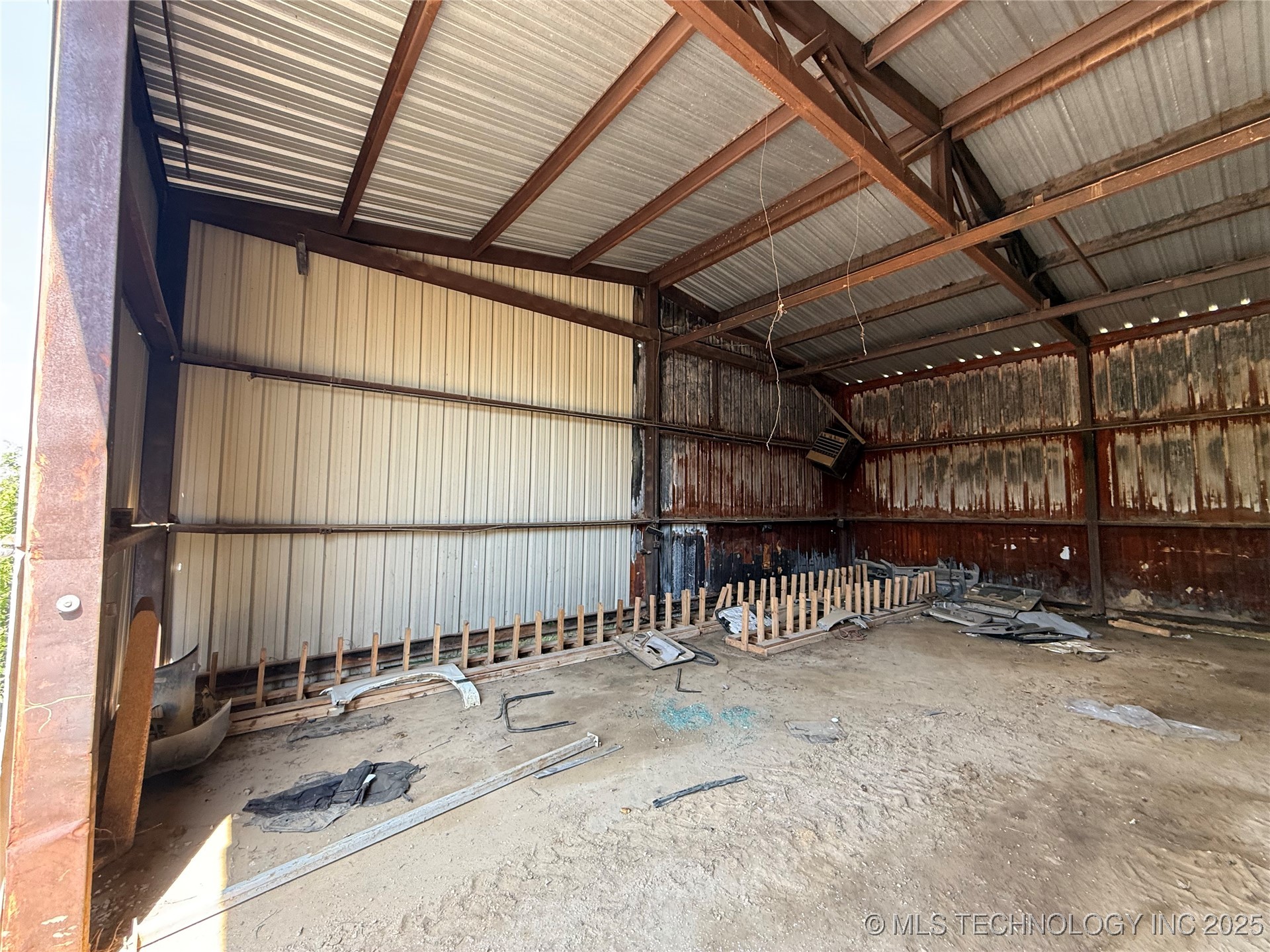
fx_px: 514
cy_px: 476
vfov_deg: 85.7
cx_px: 635
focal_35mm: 14
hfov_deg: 102.1
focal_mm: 2.22
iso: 125
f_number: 2.2
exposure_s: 1/99
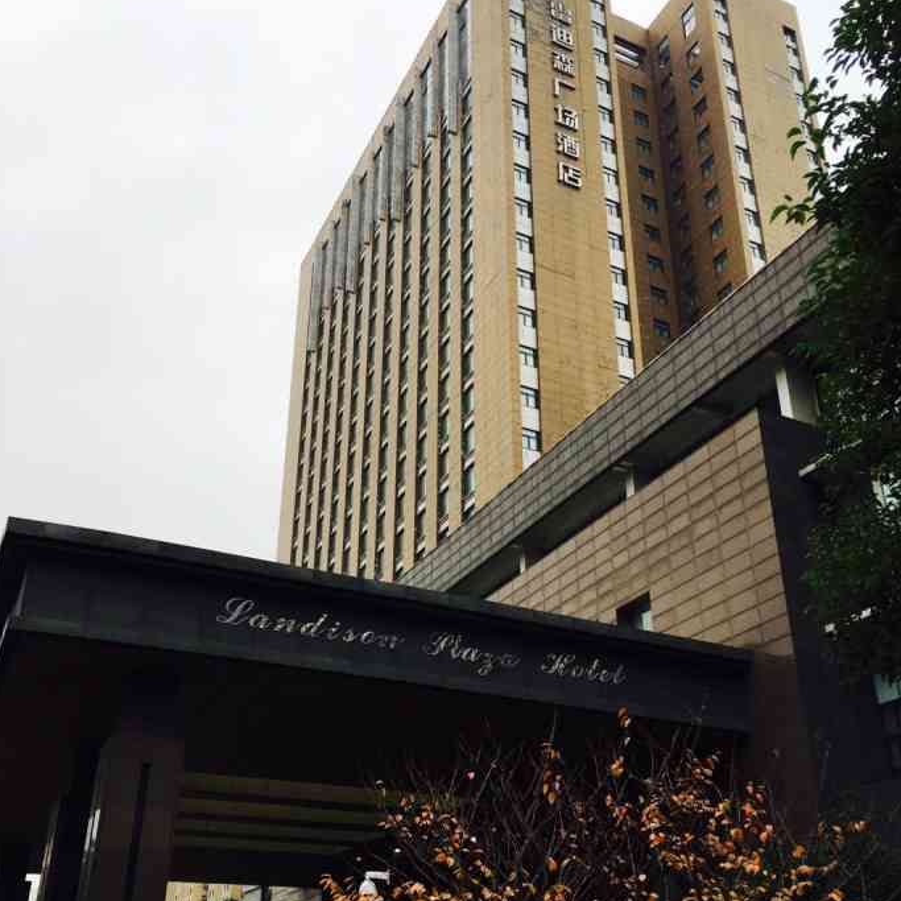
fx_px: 1031
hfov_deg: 47.2
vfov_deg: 47.0
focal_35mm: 35
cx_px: 456
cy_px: 530
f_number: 2.2
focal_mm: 4.15
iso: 25
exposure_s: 1/390
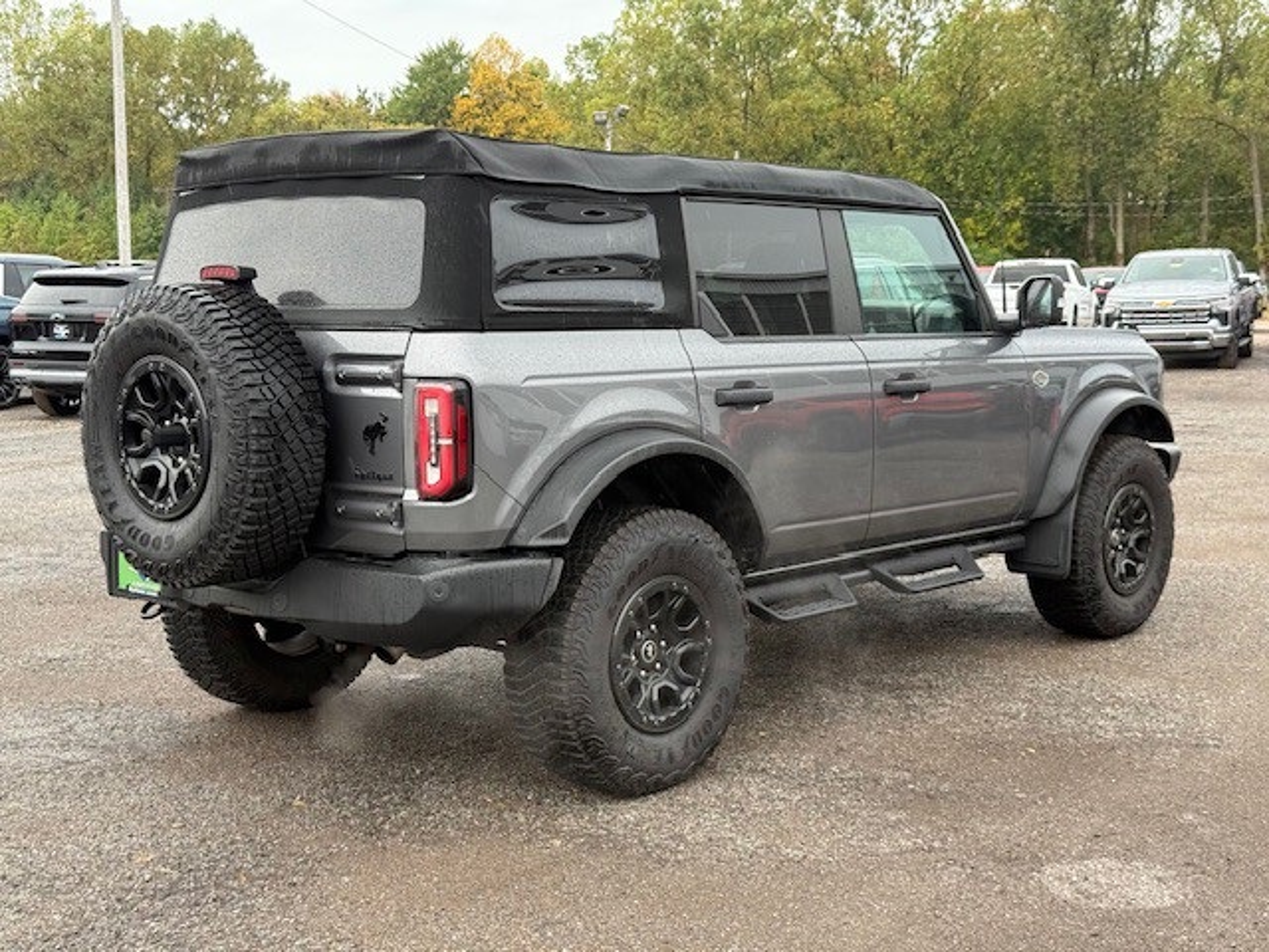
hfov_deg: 39.7
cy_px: 476
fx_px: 1760
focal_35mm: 48
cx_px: 634
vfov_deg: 30.3
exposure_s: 1/249
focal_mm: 6.76
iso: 100
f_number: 1.78
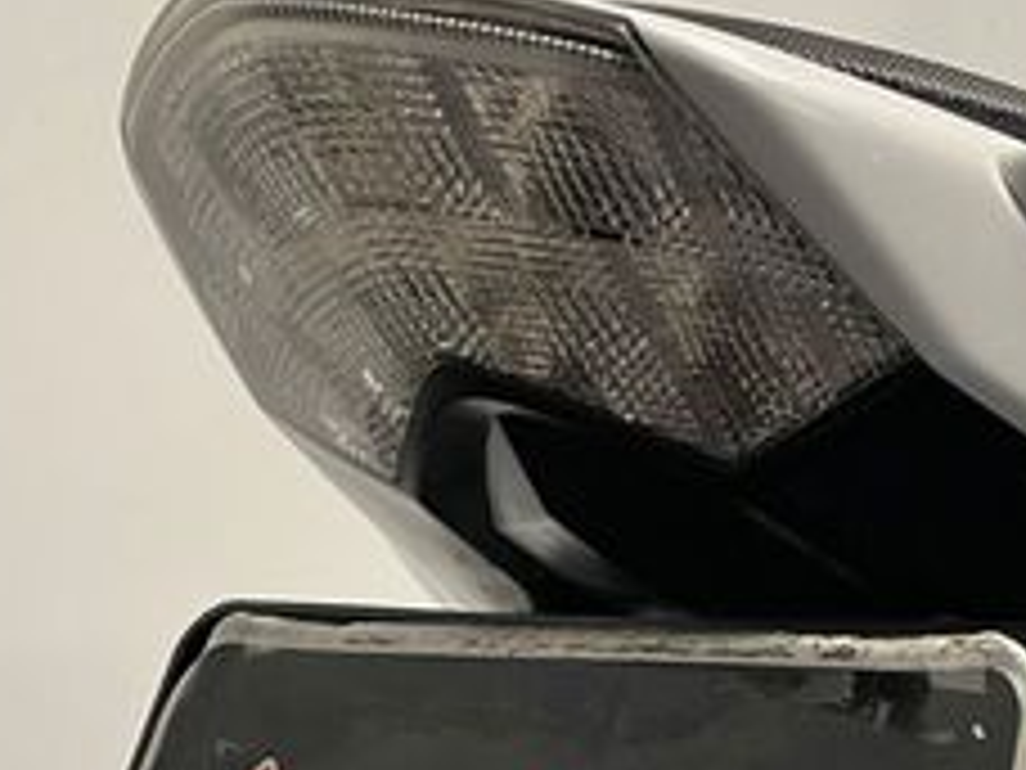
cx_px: 657
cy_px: 738
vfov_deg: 19.7
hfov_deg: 26.6
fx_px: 2164
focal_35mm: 73
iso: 100
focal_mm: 5.1
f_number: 1.6
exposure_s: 1/50
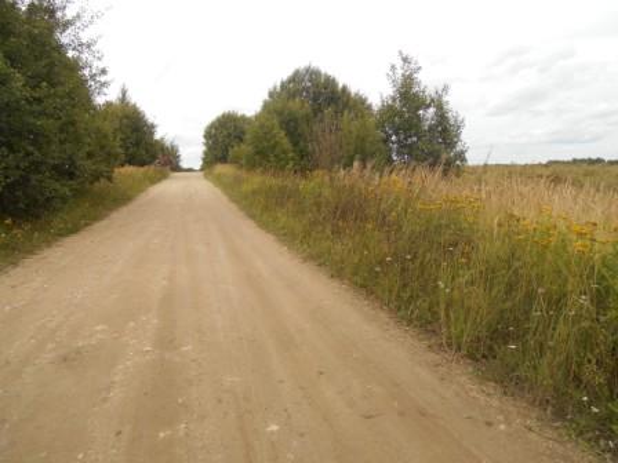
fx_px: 446
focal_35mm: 25
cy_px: 232
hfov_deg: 69.4
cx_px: 309
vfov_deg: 54.9
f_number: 3.5
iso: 80
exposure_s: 1/320
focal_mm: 4.5
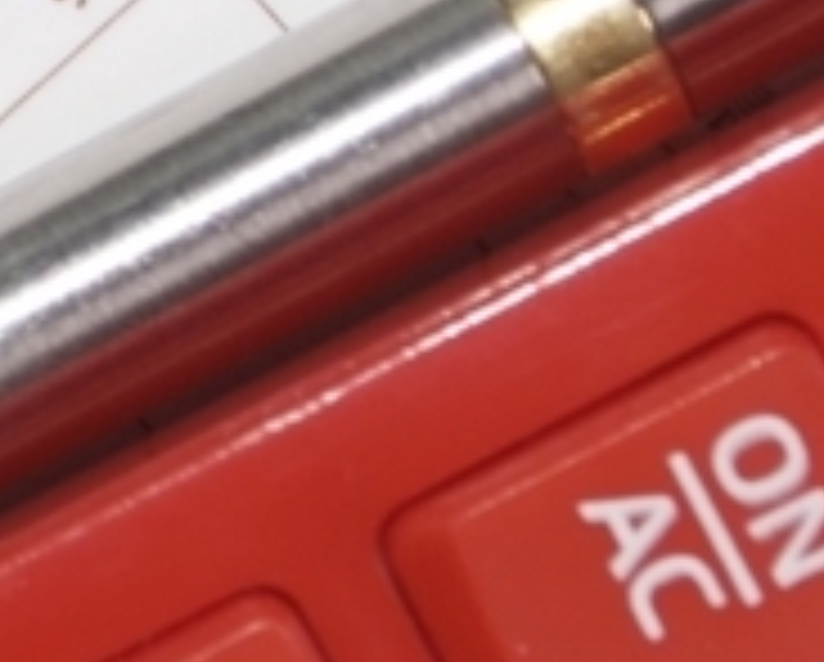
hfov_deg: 4.3
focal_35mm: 442
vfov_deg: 3.5
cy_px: -784
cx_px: -1373
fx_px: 10796
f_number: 8
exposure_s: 1/200
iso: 320
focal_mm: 48
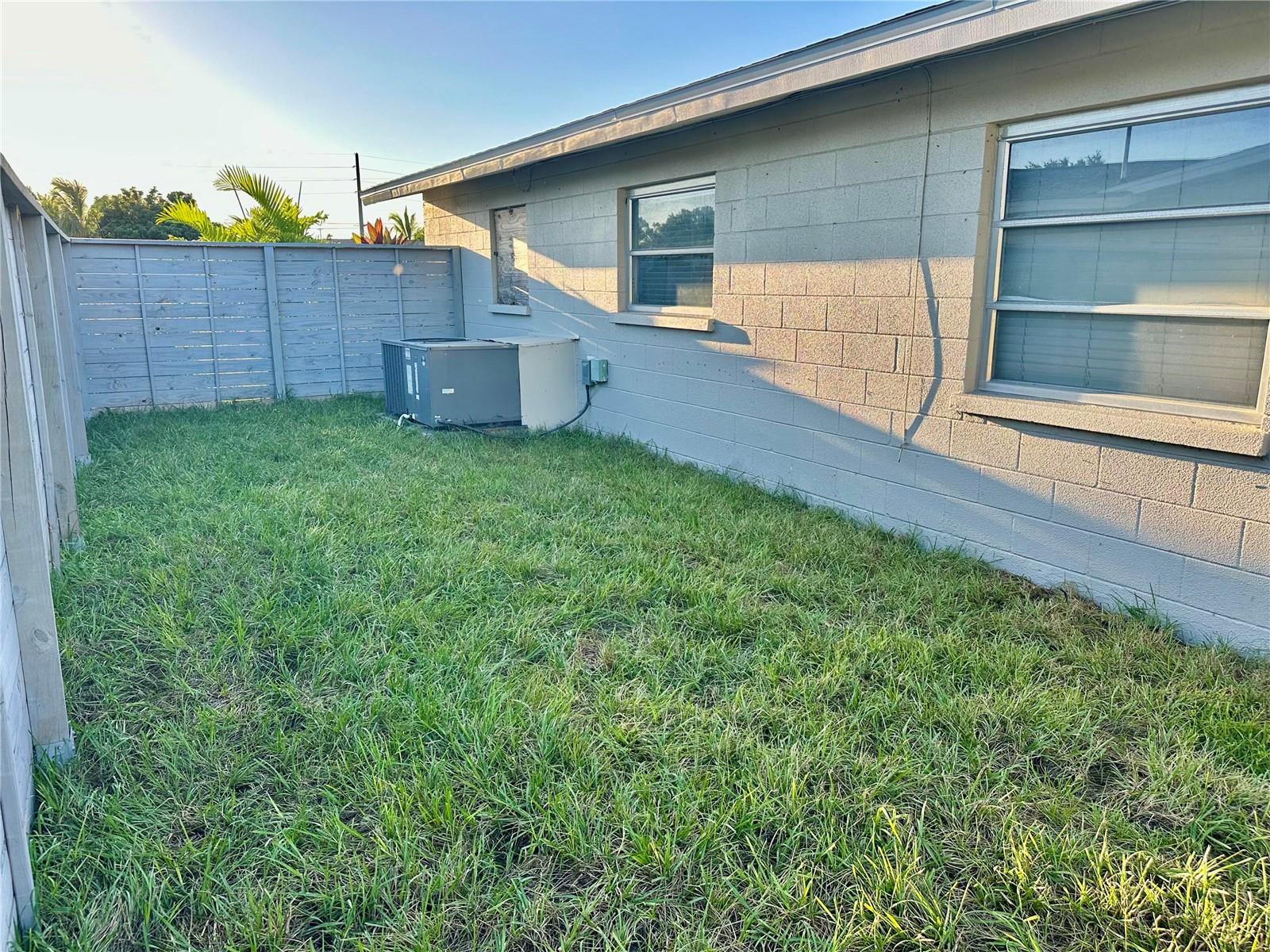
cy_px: 476
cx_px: 635
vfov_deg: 56.8
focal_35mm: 24
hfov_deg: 71.6
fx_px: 881
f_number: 1.78
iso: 80
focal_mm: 6.86
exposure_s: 1/785
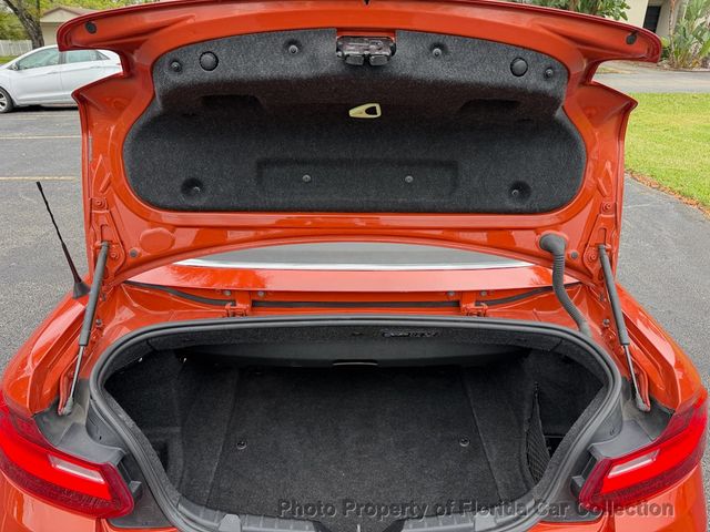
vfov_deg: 56.8
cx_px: 355
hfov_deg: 71.6
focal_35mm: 24
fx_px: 492
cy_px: 266
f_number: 1.78
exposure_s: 1/174
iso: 125
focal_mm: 6.76
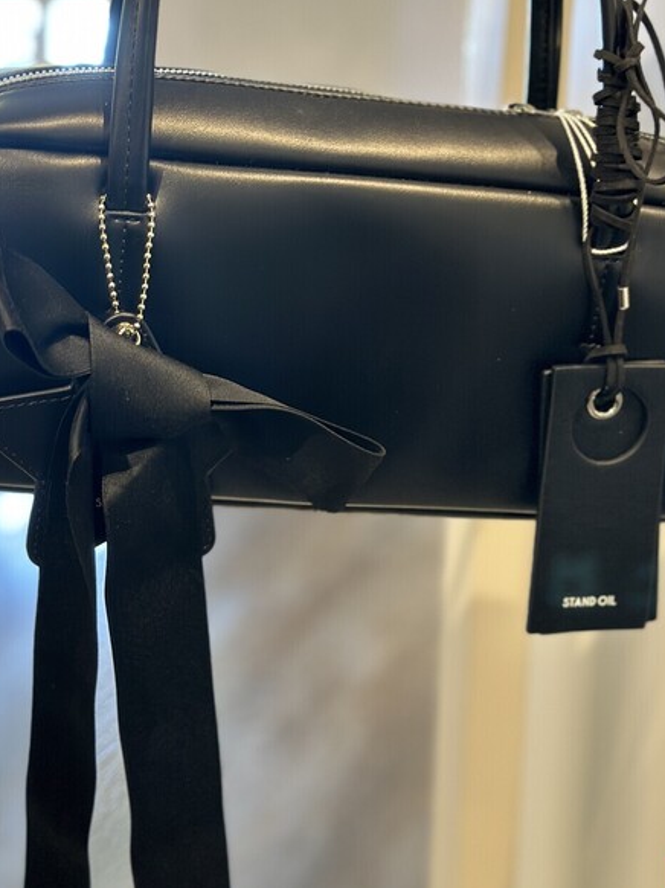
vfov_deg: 29.2
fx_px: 1692
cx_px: 331
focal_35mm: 66
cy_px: 299
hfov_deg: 22.2
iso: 400
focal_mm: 6.86
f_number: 1.78
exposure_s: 1/33
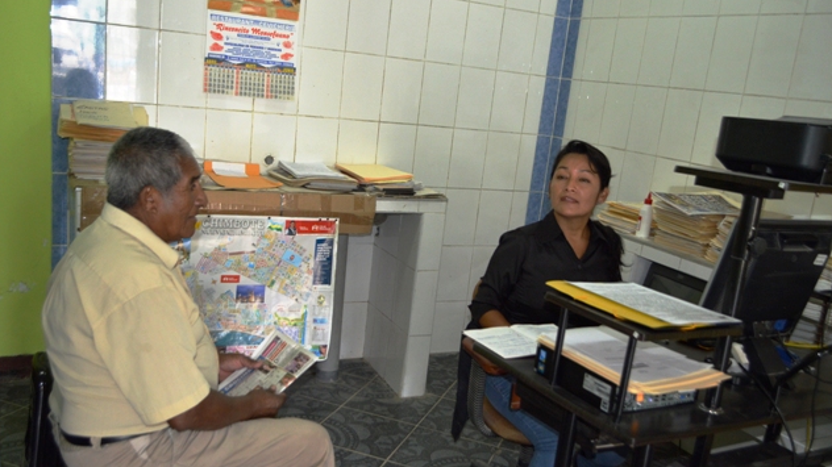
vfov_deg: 33.6
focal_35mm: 35
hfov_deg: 56.6
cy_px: 260
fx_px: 772
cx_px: 412
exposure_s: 1/60
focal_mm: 22
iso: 640
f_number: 3.8
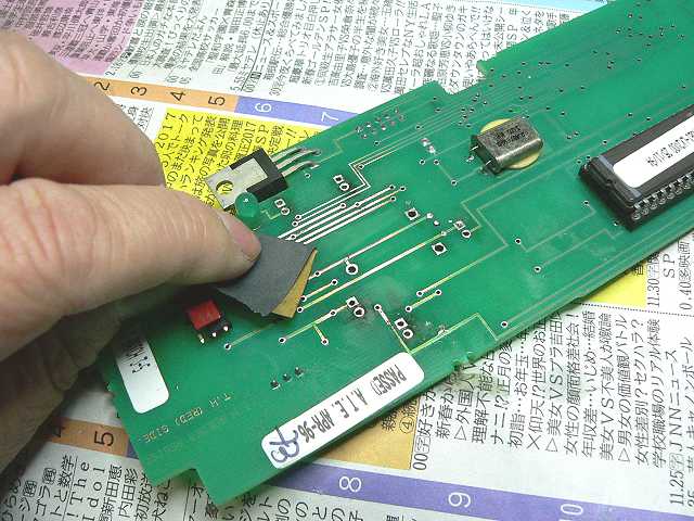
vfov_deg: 39.7
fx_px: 722
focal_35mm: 36
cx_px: 347
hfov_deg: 51.4
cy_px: 260
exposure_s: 1/125
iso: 400
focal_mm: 6
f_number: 3.3
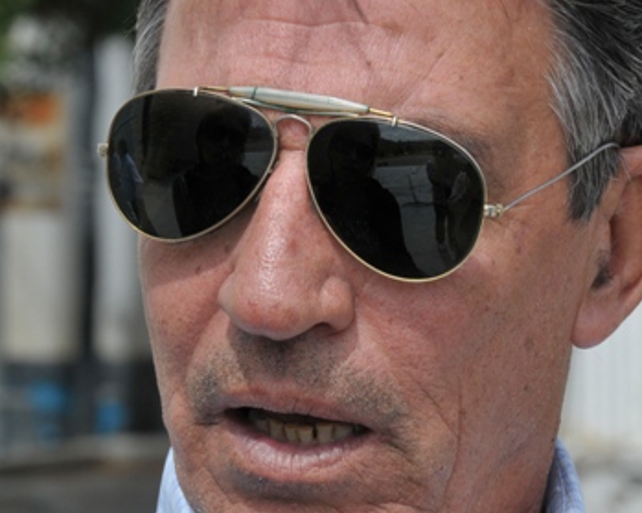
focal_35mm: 293
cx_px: 328
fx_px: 5564
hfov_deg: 6.6
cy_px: 230
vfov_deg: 5.3
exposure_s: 1/400
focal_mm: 105
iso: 250
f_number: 10
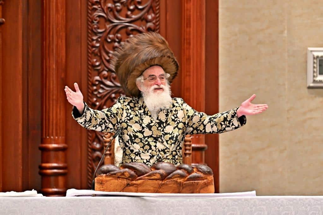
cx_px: 162
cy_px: 108
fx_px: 2692
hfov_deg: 6.9
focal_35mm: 300
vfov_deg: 4.6
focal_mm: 200
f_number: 2.8
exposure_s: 1/320
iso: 400
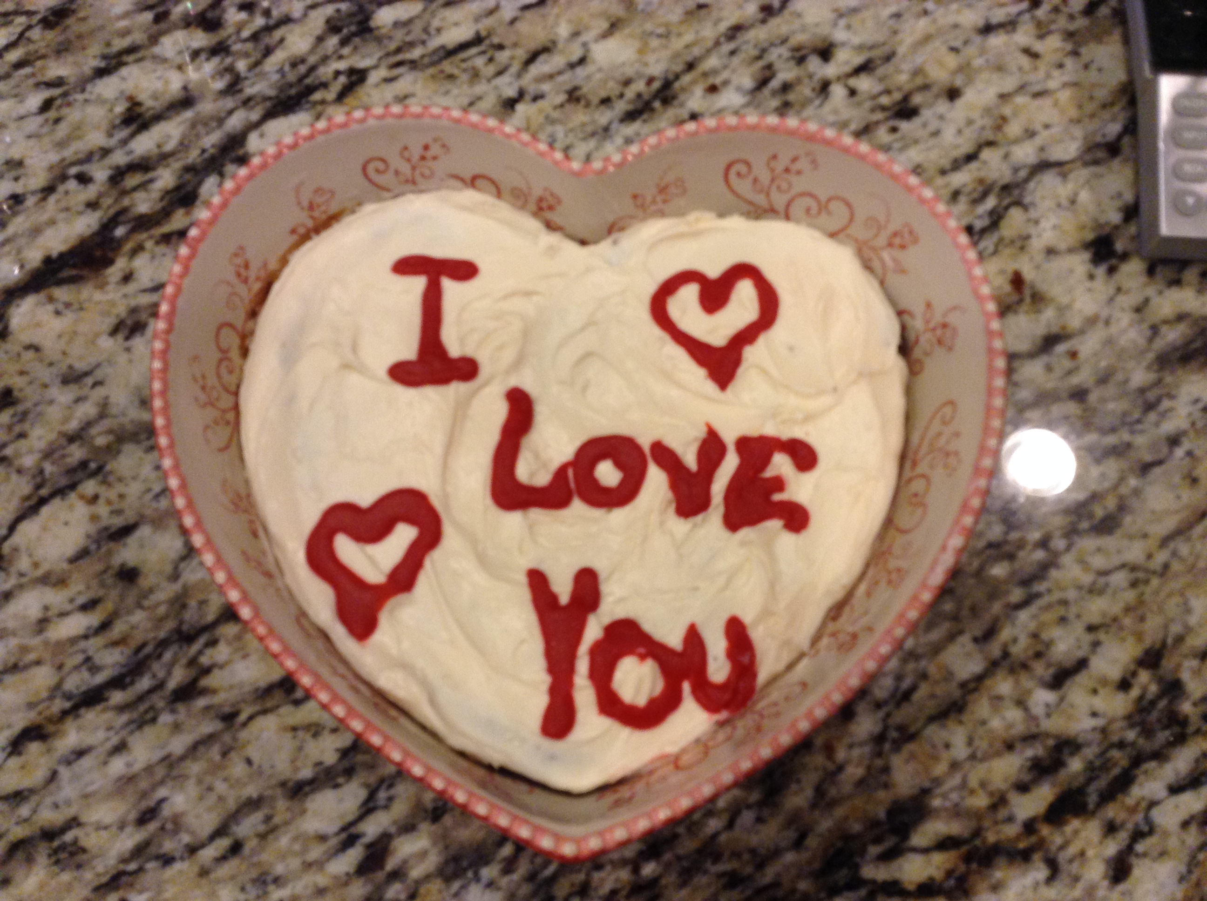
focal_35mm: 33
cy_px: 450
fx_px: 1149
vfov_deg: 42.8
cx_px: 604
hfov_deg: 55.4
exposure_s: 1/24
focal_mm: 3.3
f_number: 2.4
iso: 100
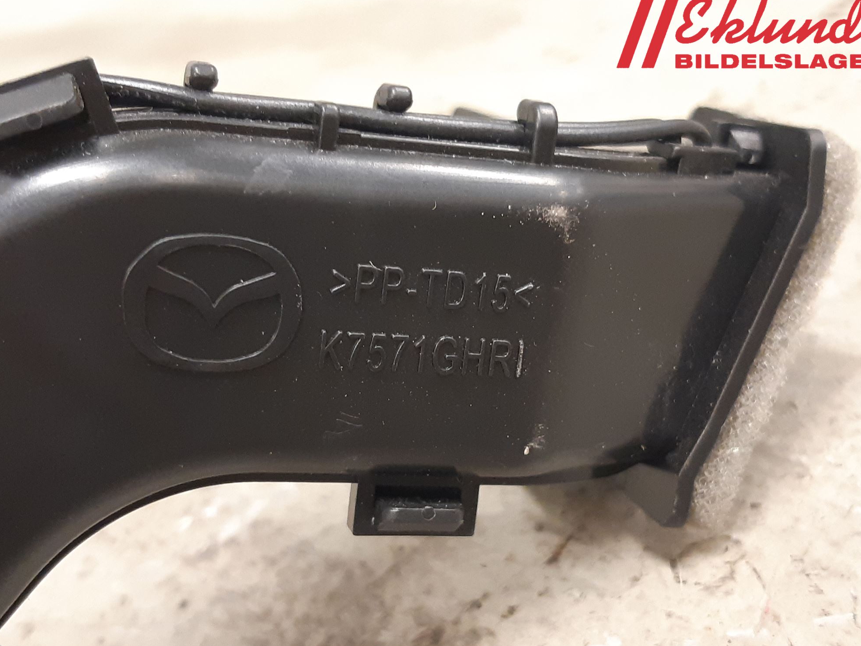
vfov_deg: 51.4
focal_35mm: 27
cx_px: 437
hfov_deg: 65.3
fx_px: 672
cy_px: 330
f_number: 1.7
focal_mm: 3.93
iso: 250
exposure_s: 1/25
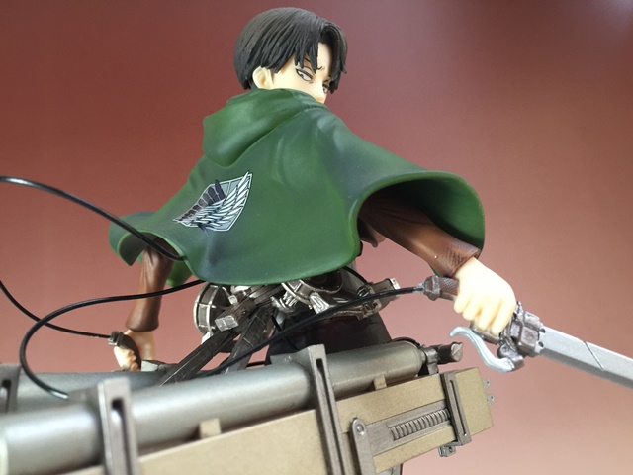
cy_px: 238
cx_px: 316
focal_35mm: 29
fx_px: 530
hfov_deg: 61.7
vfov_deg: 48.2
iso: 125
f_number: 2.2
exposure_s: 1/17
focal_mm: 4.15
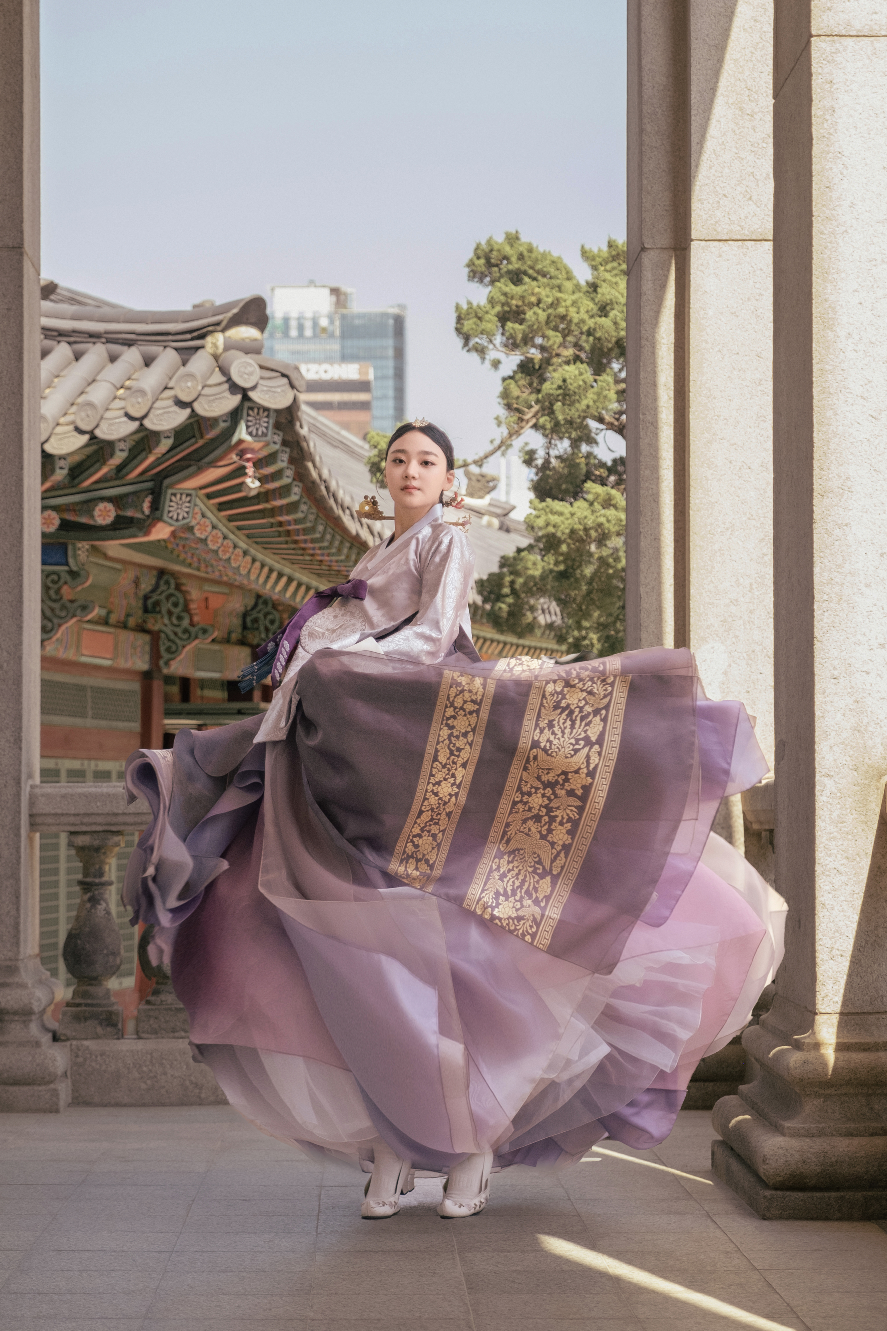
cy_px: 666
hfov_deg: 21.9
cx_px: 444
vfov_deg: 32.4
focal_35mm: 62
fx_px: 2291
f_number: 2.8
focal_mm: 41.4
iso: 320
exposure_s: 1/1000
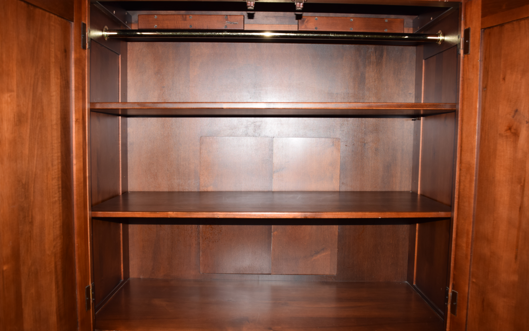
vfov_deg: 40.6
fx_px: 447
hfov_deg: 61.2
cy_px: 171
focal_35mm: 31
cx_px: 261
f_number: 8
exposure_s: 1/60
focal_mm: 20
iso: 220
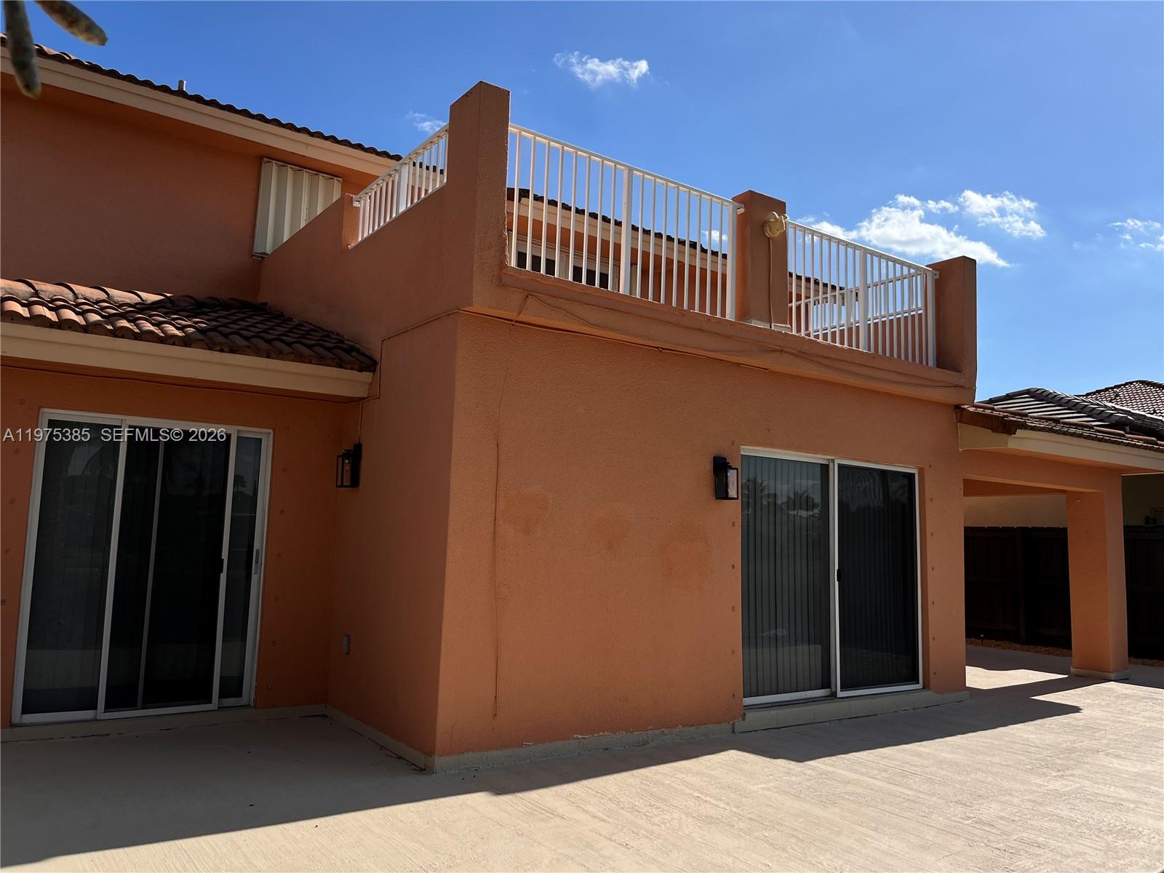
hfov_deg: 67.3
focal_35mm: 26
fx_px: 874
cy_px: 436
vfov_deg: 53.1
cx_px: 582
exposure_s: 1/6173
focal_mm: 5.1
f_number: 1.6
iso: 50
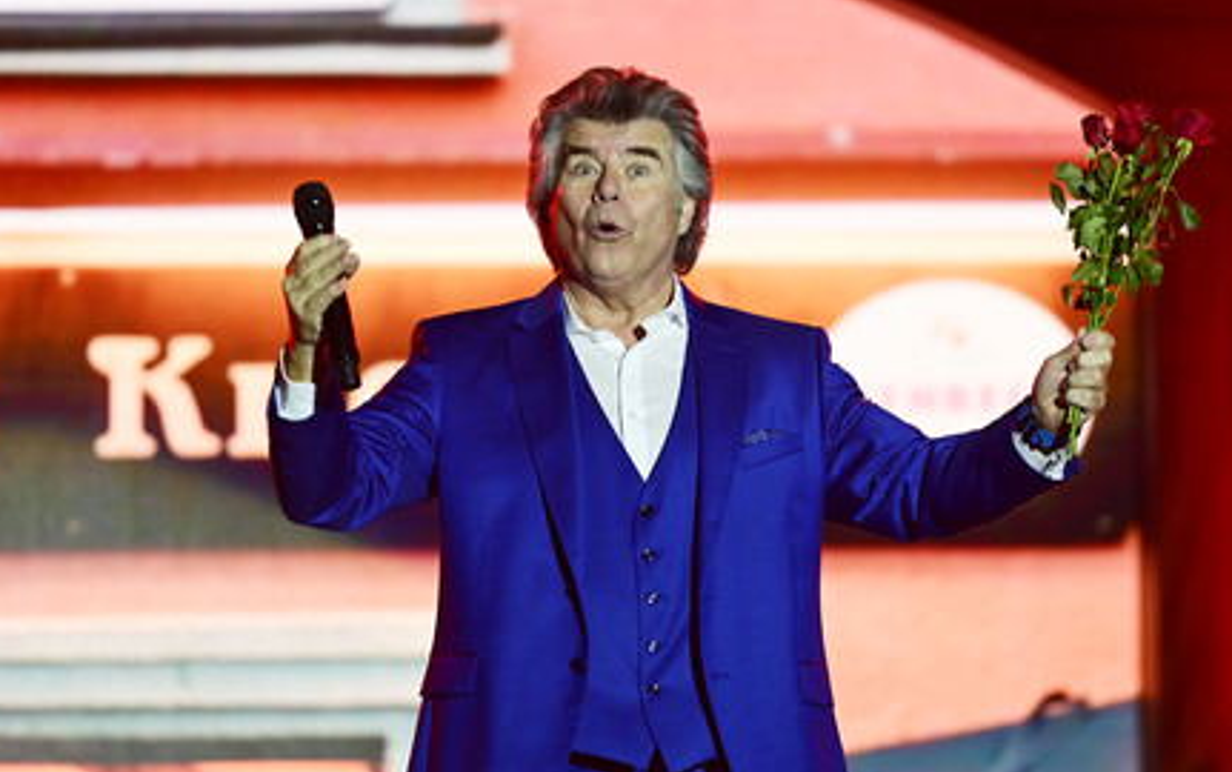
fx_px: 7156
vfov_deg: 6.2
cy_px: 400
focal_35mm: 213
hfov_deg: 9.8
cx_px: 619
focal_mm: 200
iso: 1600
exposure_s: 1/400
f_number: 2.8
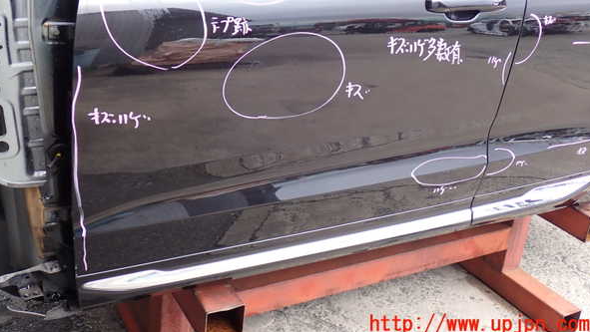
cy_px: 113
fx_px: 657
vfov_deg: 28.2
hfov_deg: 48.3
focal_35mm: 42
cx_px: 295
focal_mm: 6.83
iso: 125
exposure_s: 1/80
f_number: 2.7
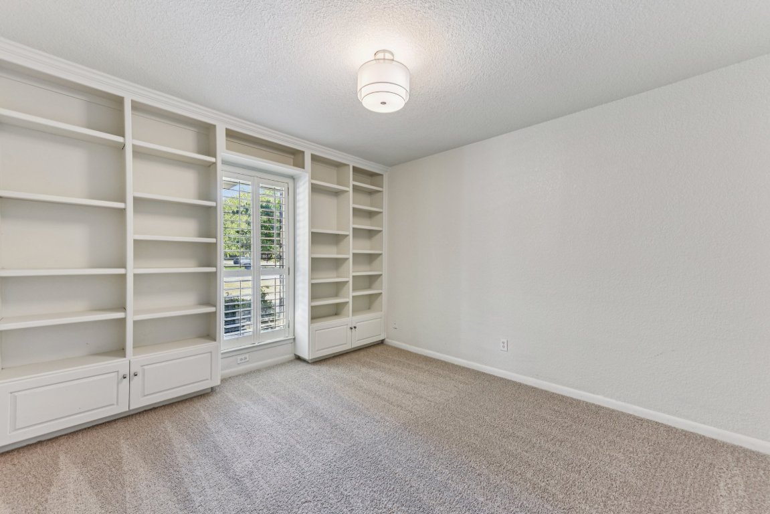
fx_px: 300
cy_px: 257
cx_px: 385
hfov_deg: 104.2
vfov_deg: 81.2
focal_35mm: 14
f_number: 8
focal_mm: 14
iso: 200
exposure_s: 1/8
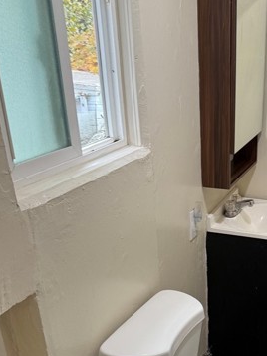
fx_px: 442
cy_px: 254
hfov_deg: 32.6
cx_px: 219
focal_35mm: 43
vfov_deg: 42.8
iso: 160
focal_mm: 6.76
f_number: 1.78
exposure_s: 1/60
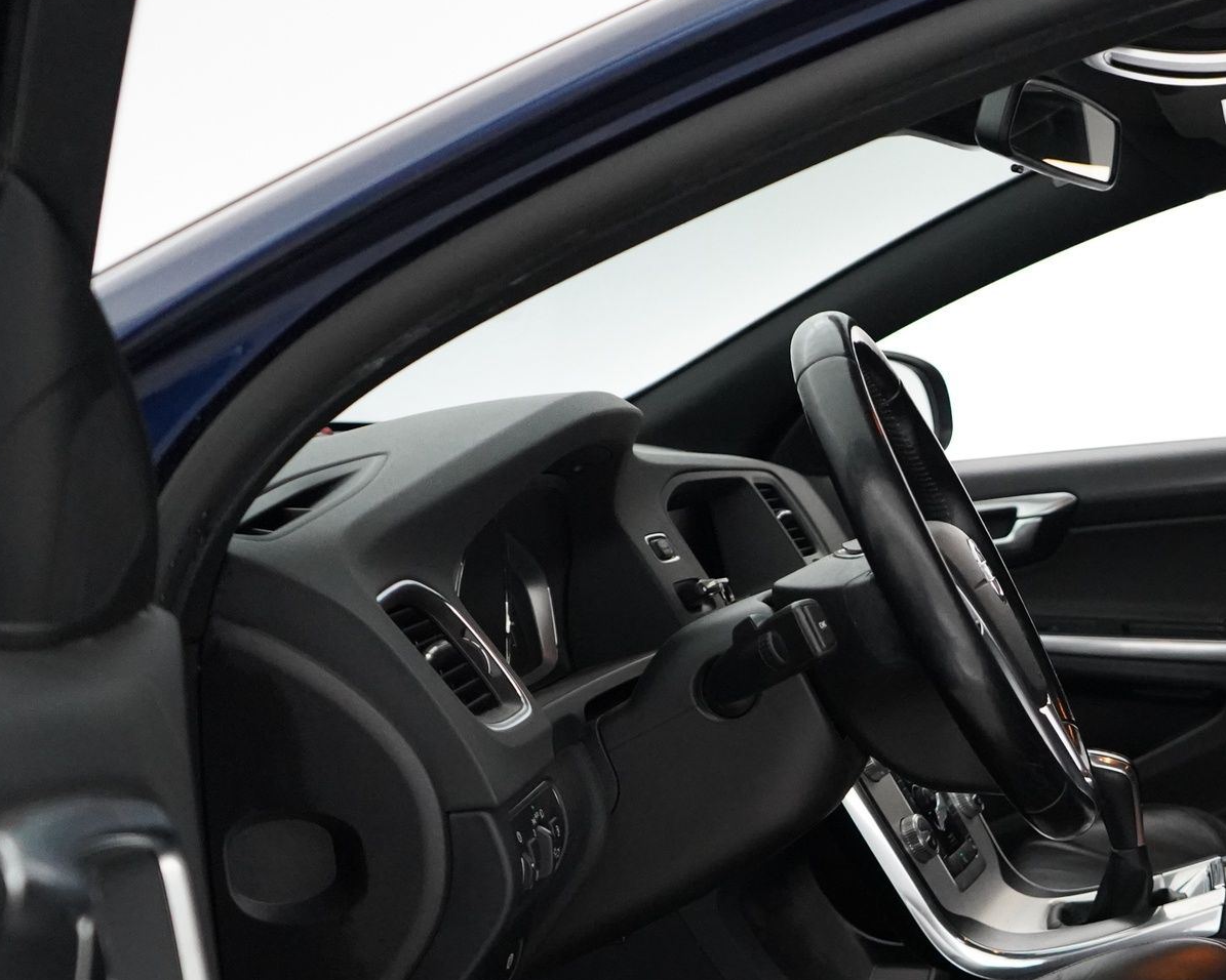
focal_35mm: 55
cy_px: 758
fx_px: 1996
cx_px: 1141
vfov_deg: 27.2
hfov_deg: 32.2
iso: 8000
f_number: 3.5
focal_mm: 28
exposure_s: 1/160
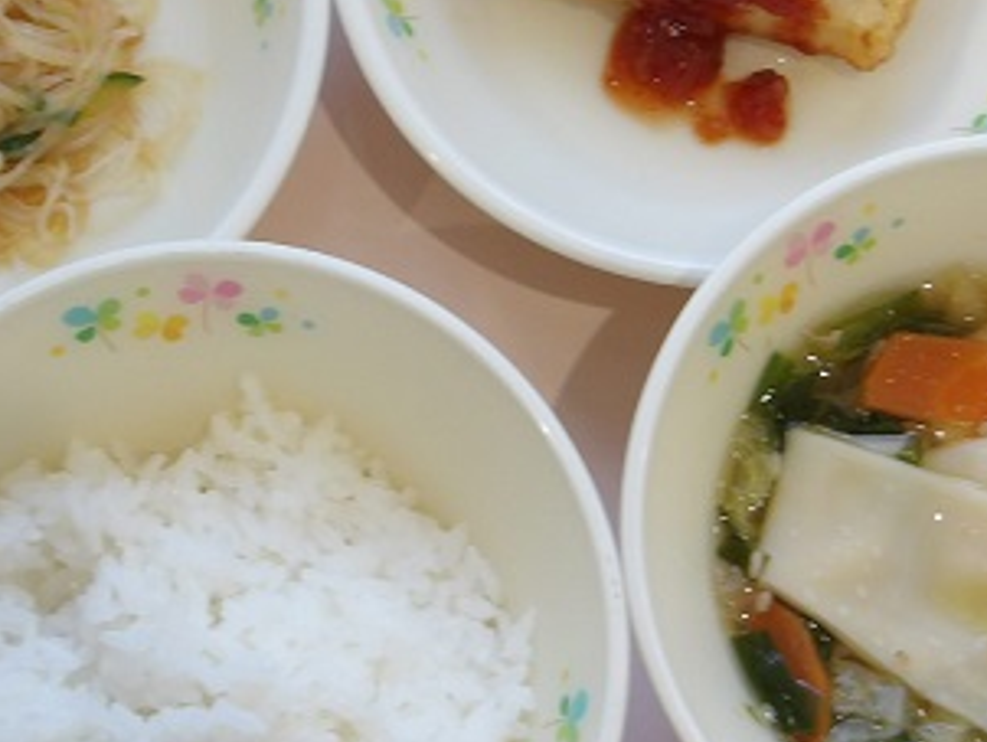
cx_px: 516
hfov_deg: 22.0
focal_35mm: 89
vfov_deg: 16.6
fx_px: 2540
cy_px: 337
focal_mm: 7.6
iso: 108
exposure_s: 1/30
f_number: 3.7
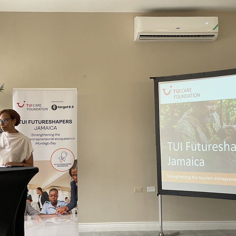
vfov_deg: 27.7
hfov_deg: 27.7
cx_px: 117
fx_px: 478
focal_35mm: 62
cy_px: 118
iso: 100
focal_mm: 6
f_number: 2
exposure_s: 1/99
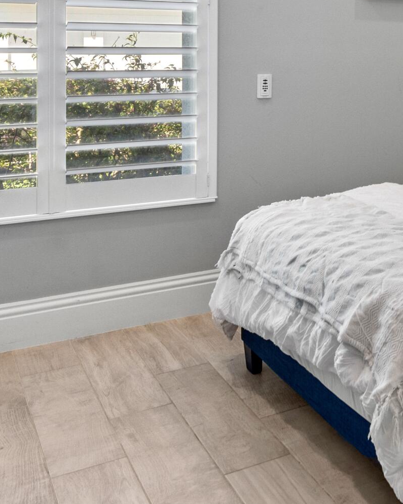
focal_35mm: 51
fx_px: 760
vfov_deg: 34.5
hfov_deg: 25.7
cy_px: 45
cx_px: 516
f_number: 6.3
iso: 320
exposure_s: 1/10
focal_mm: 12
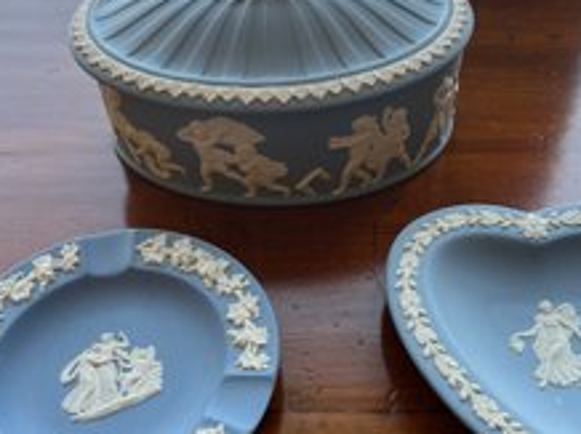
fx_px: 687
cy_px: 244
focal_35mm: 41
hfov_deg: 45.8
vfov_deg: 35.0
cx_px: 318
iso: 40
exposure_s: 1/181
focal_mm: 5.7
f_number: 1.5
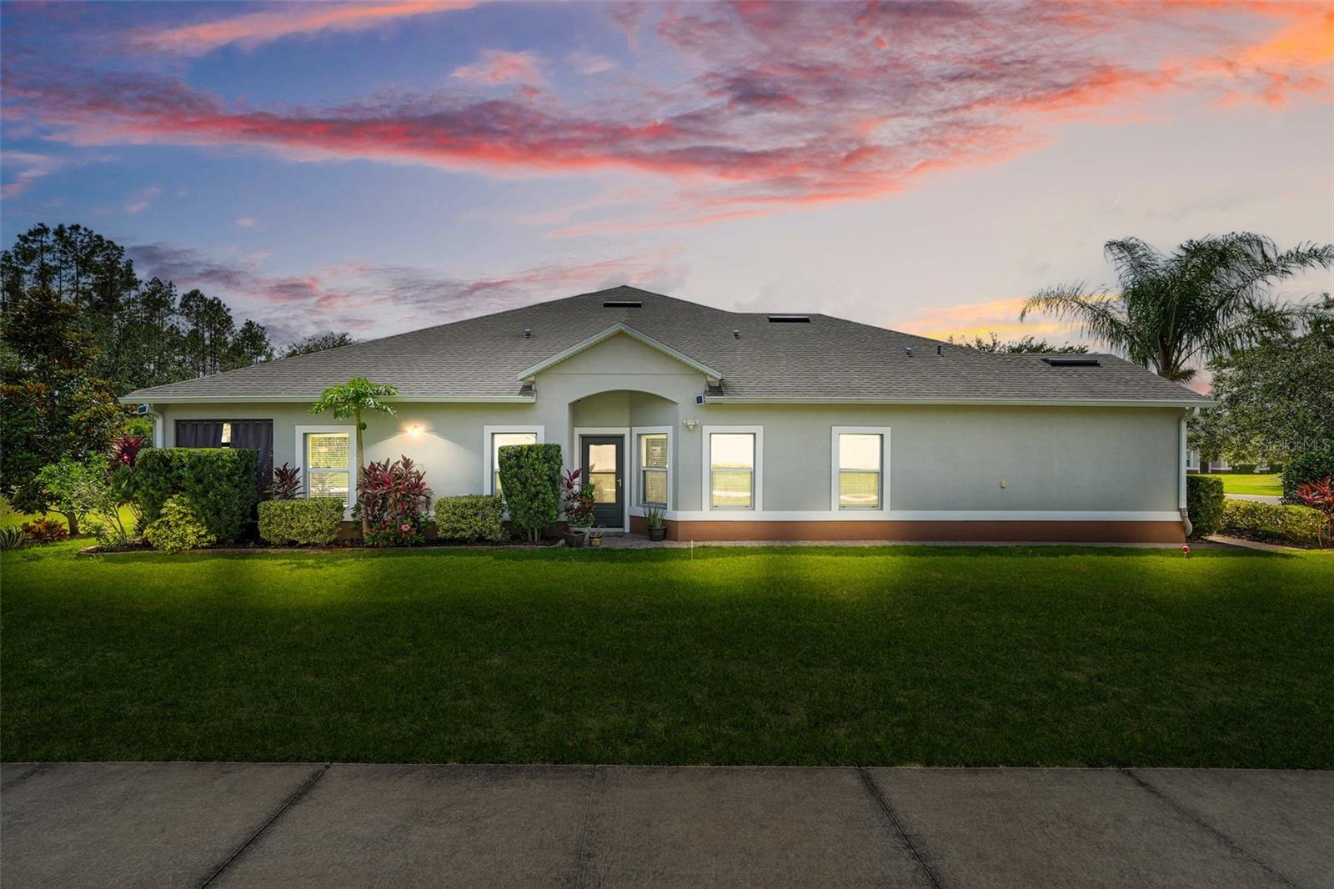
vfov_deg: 72.0
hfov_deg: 95.0
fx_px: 611
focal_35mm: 16
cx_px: 667
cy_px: 444
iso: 200
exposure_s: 1/80
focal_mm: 16.5
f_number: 9
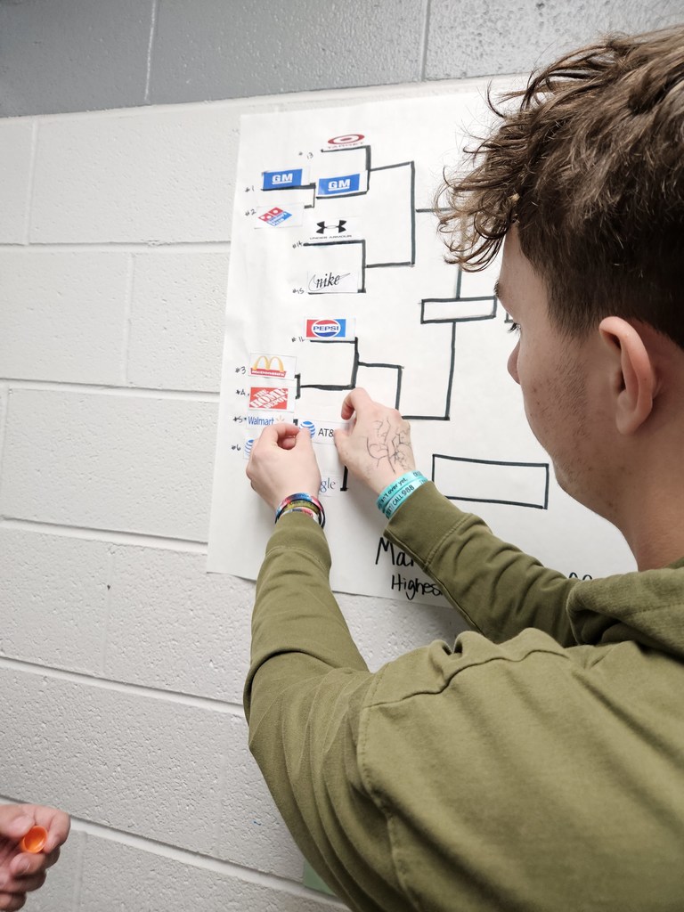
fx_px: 606
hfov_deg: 58.9
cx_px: 342
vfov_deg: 73.9
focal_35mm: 23
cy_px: 456
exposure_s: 1/120
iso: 400
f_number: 1.8
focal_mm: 5.4
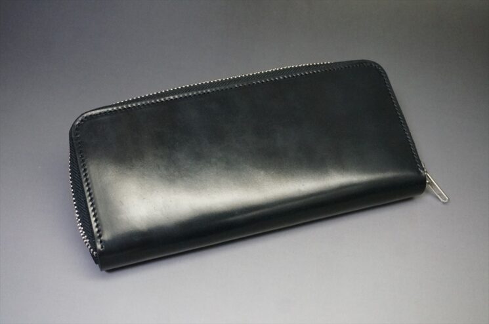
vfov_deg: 28.8
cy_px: 162
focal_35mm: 46
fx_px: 631
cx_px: 244
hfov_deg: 42.4
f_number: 5
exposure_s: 1/160
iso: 3200
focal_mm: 31
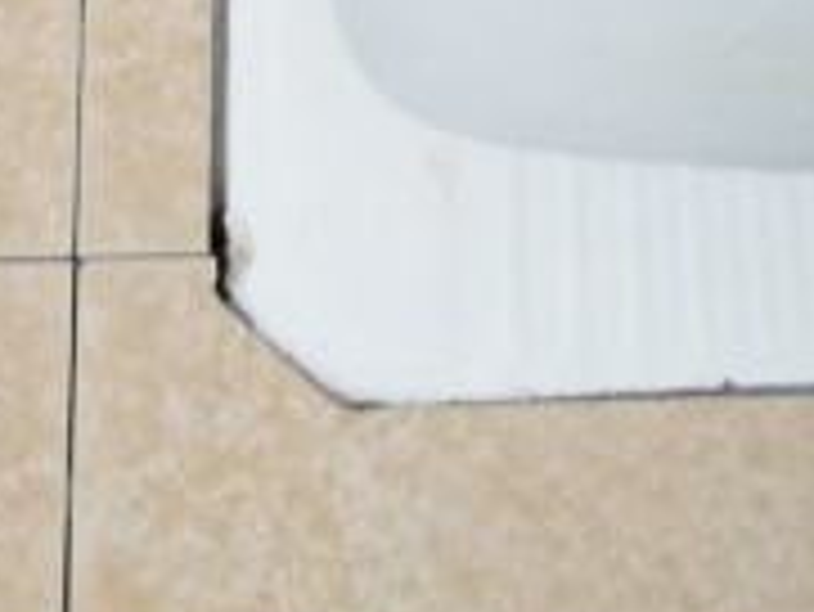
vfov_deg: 11.7
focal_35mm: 115
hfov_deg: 16.8
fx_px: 2706
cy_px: -572
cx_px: 760
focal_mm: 3.6
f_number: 1.8
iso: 200
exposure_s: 1/33.3
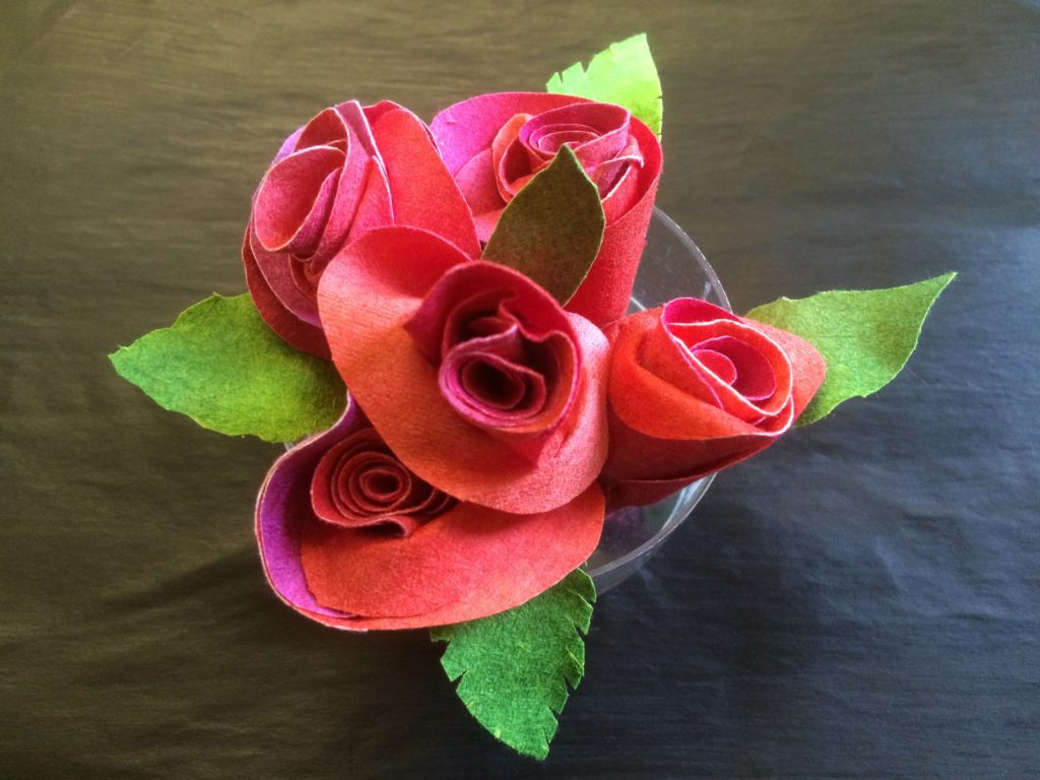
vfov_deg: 48.2
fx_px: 871
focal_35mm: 29
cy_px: 390
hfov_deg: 61.7
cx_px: 520
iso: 250
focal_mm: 4.15
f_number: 2.2
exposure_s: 1/33
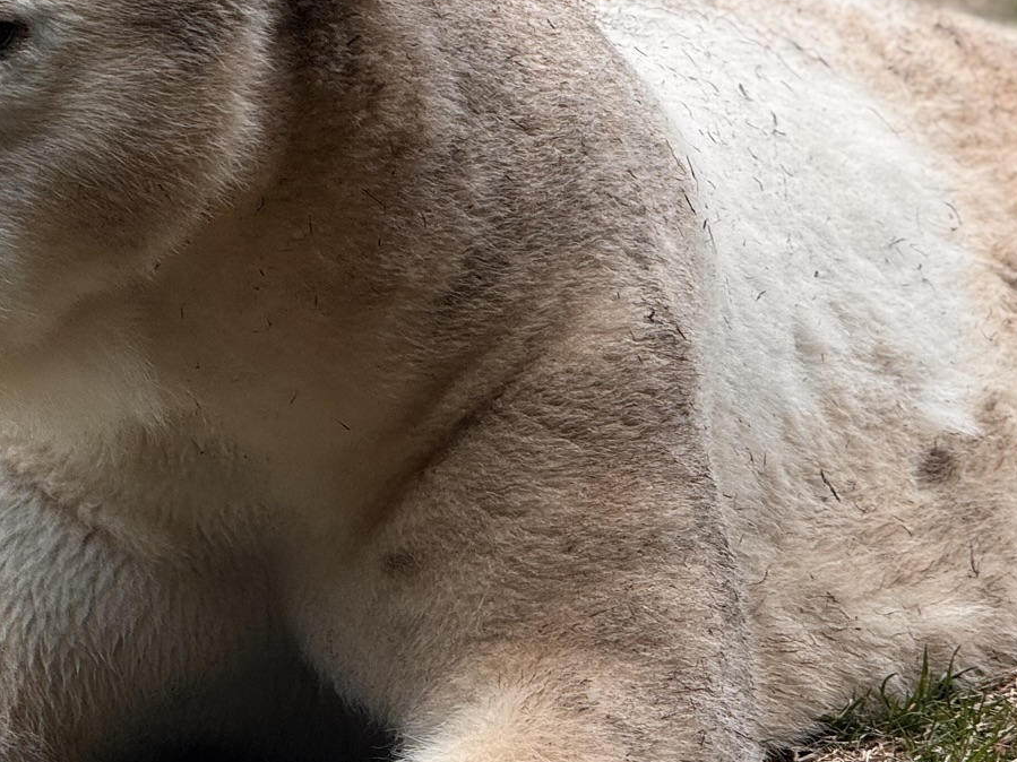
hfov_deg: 7.4
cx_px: 423
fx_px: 7843
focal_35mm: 267
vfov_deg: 5.6
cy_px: 433
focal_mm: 15.66
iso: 50
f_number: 2.8
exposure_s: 1/99
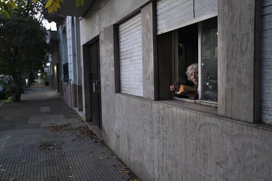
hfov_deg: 54.4
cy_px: 90
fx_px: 264
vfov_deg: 37.8
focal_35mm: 35
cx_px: 136
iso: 400
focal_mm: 35
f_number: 3.2
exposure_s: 1/25
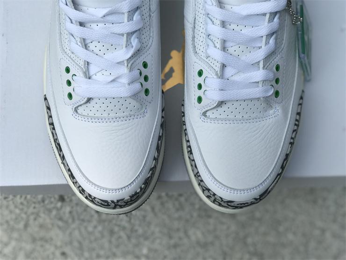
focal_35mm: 57
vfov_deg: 25.7
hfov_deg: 33.8
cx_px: 173
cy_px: 130
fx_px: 570
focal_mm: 6.6
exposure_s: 1/725
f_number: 2.8
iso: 20
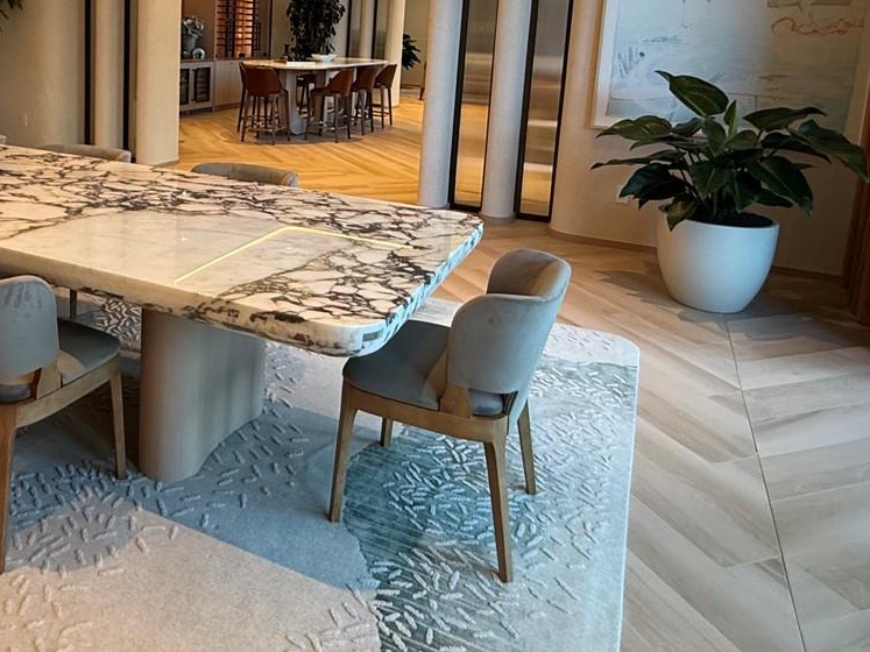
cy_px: 136
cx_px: 268
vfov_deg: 44.6
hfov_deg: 58.2
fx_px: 754
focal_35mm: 30
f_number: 2.2
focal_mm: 2.22
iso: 200
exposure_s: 1/60
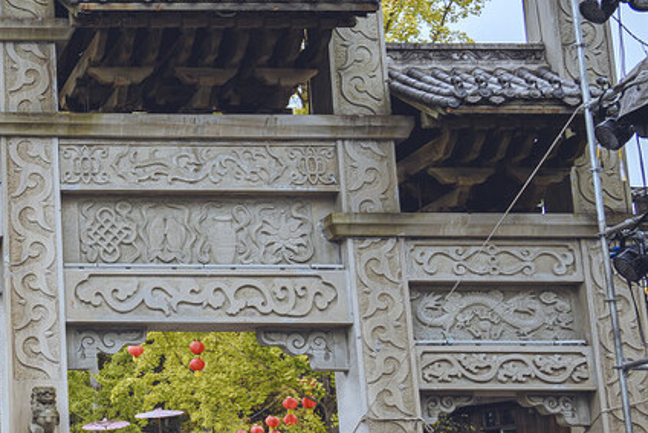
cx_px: -193
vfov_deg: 16.4
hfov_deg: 21.9
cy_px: 224
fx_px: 1502
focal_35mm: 83
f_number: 4.5
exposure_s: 1/200
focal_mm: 29.5
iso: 110
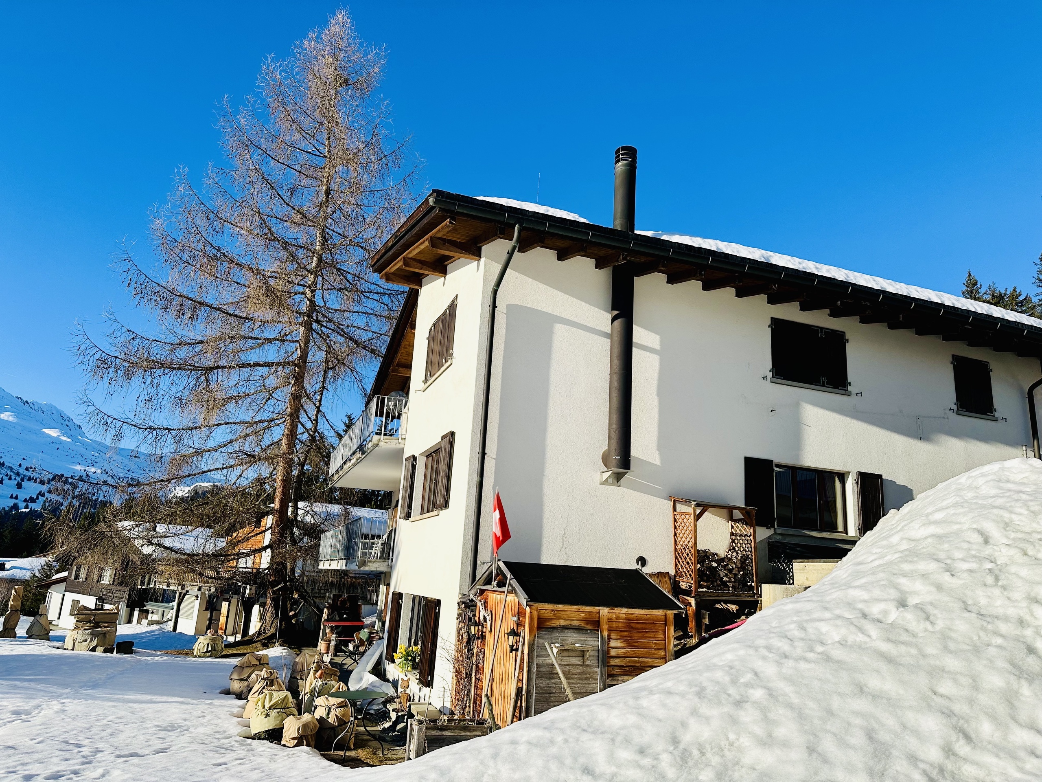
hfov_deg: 71.6
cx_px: 521
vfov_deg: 56.8
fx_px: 722
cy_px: 391
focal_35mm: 24
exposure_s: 1/4545
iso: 80
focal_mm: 6.86
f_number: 1.78
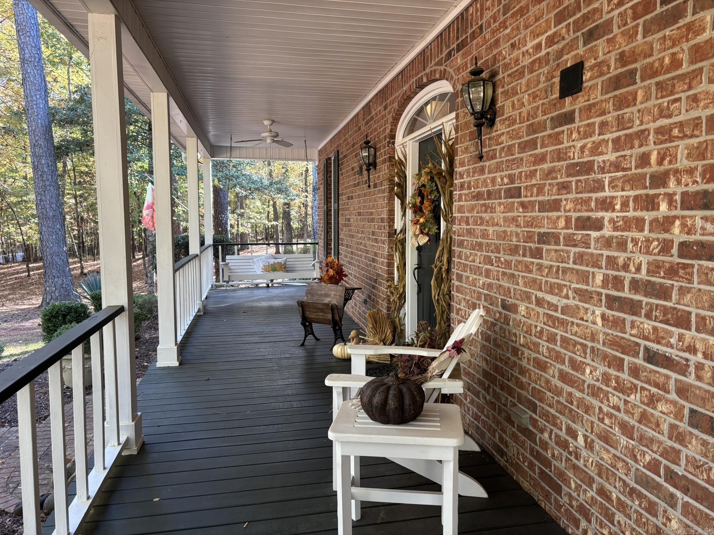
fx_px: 536
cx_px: 357
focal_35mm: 26
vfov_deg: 53.1
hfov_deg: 67.3
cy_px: 268
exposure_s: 1/121
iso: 125
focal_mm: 5.96
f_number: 1.6
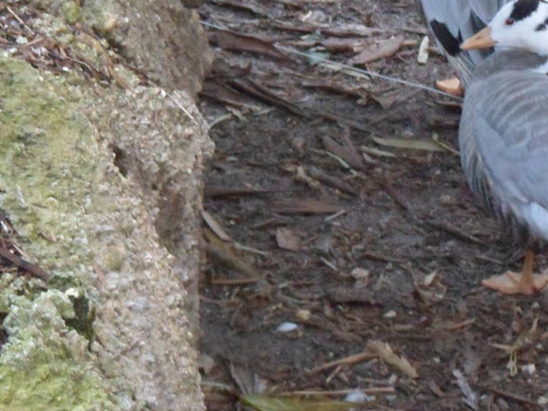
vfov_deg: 5.2
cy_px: 47
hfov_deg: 7.0
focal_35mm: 284
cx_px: 531
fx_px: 4496
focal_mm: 22.5
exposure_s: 1/45
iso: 640
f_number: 5.4
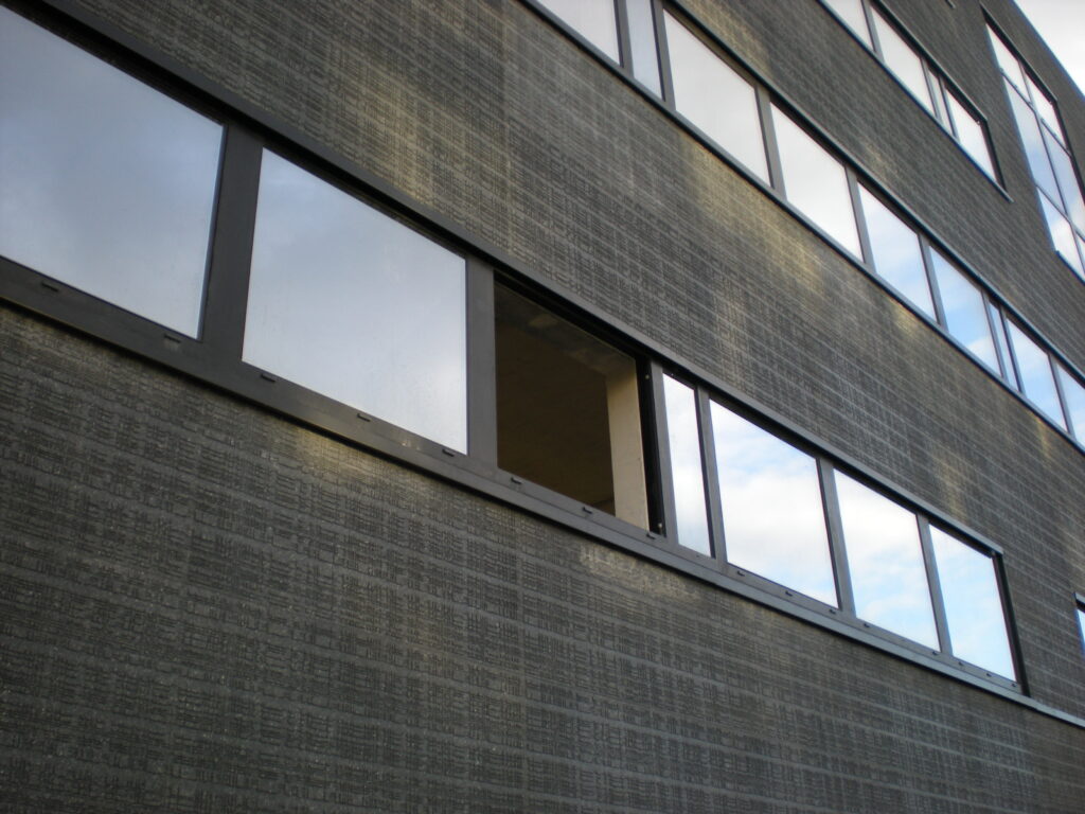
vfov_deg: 37.7
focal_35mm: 38
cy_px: 407
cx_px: 542
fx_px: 1191
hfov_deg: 49.0
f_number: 3.1
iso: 64
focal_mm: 6.3
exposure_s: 1/120
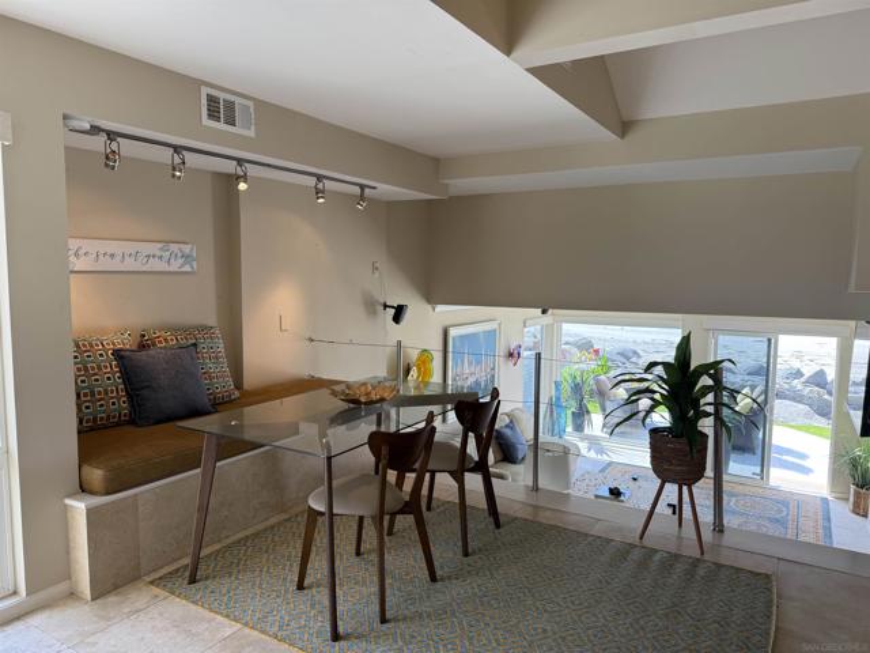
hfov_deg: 71.6
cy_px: 326
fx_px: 603
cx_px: 435
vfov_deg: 56.8
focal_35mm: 24
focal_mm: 6.76
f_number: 1.78
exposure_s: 1/251
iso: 100
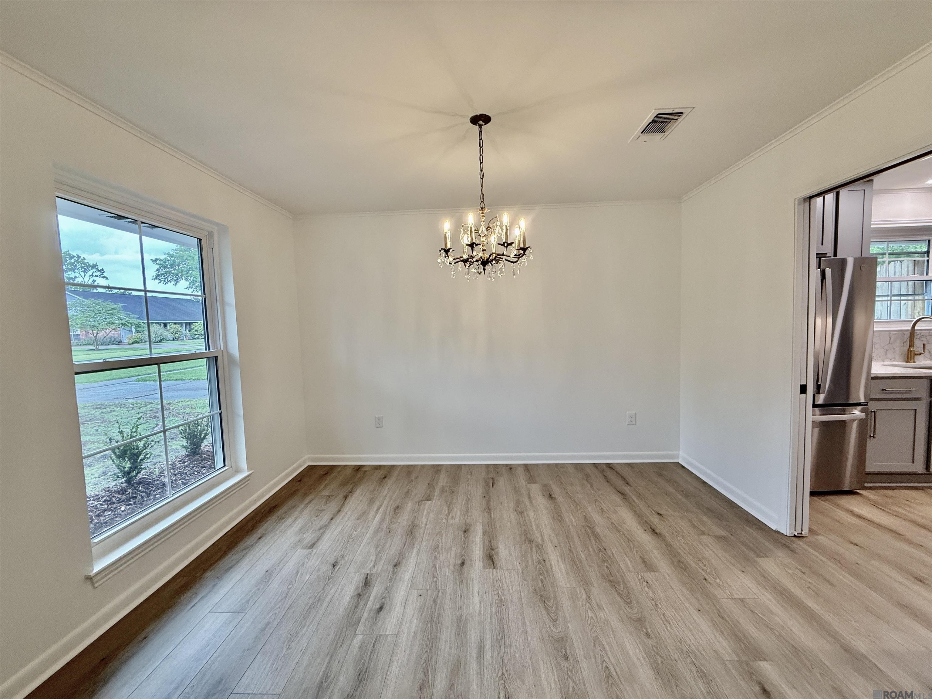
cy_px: 350
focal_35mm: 14
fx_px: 377
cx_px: 466
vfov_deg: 85.7
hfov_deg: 102.1
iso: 160
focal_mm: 2.22
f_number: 2.2
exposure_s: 1/120
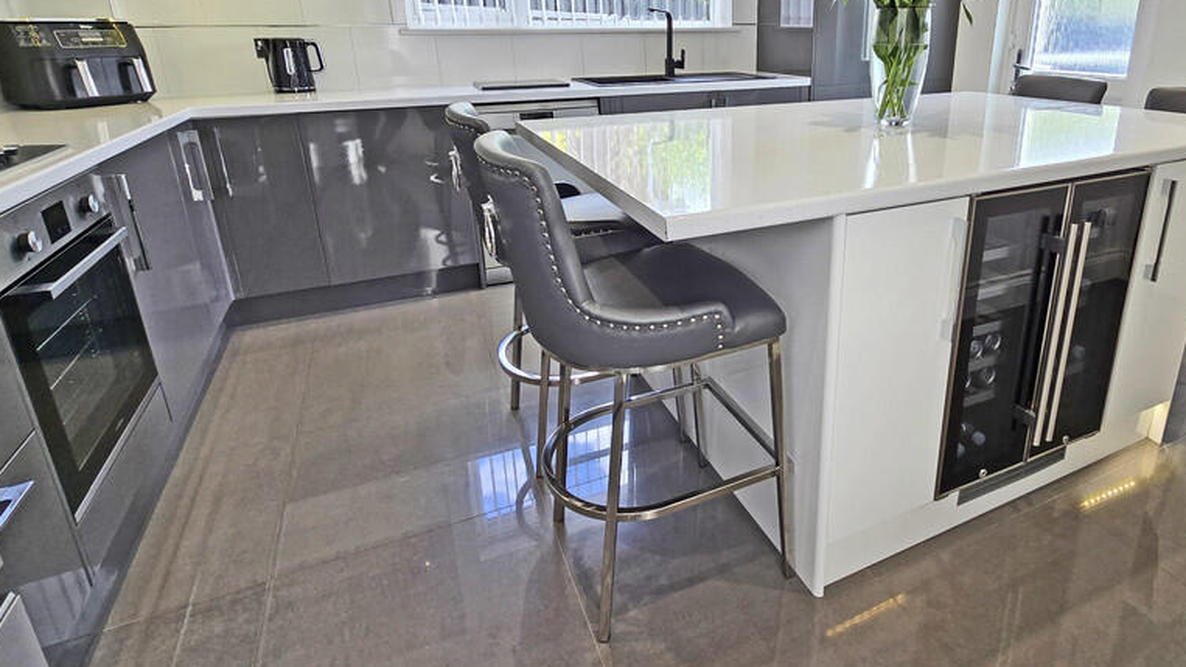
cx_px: 712
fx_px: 597
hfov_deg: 88.4
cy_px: 238
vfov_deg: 57.4
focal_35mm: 19
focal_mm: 2.2
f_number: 2.2
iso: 64
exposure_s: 1/100
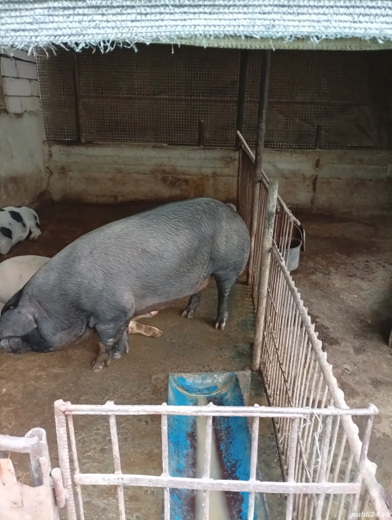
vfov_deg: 65.2
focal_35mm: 27
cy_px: 260
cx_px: 196
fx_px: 407
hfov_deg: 51.5
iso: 481
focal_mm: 3.84
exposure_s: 1/33.3
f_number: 1.8
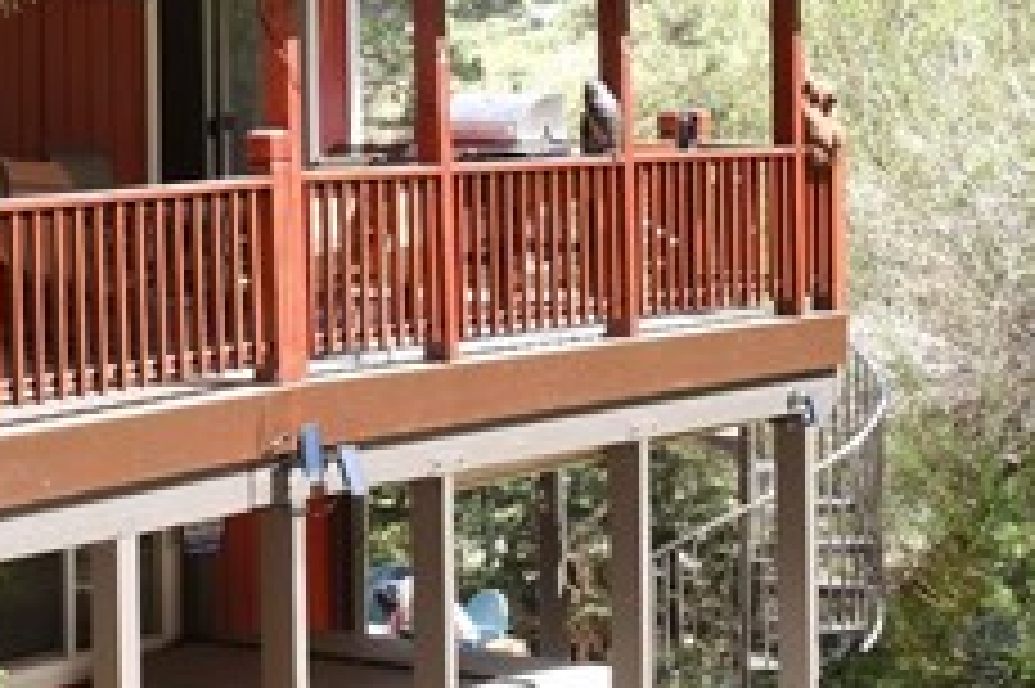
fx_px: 3361
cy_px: 115
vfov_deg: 11.6
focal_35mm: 117
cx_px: -346
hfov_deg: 16.5
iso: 160
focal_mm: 27.7
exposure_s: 1/110
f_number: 4.5
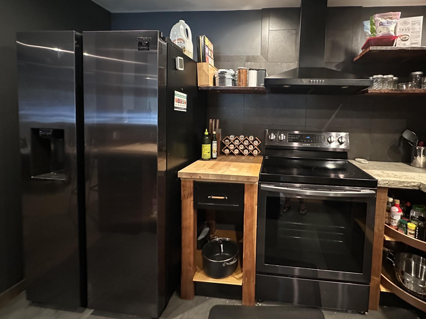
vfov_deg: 73.9
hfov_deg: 89.8
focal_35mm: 17
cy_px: 128
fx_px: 209
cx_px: 257
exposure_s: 1/40
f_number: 2.2
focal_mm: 2.22
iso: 1250
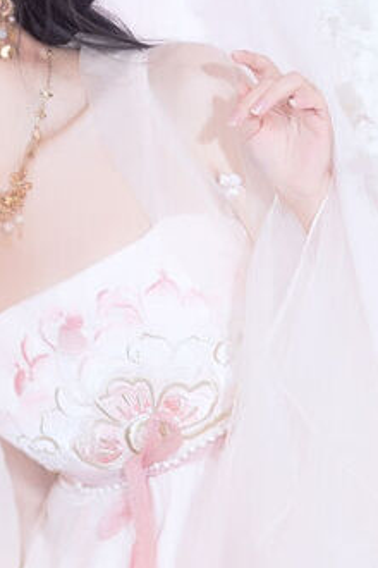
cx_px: -103
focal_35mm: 406
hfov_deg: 3.4
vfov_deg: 5.1
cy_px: 605
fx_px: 6394
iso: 200
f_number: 1.4
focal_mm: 85
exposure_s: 1/400
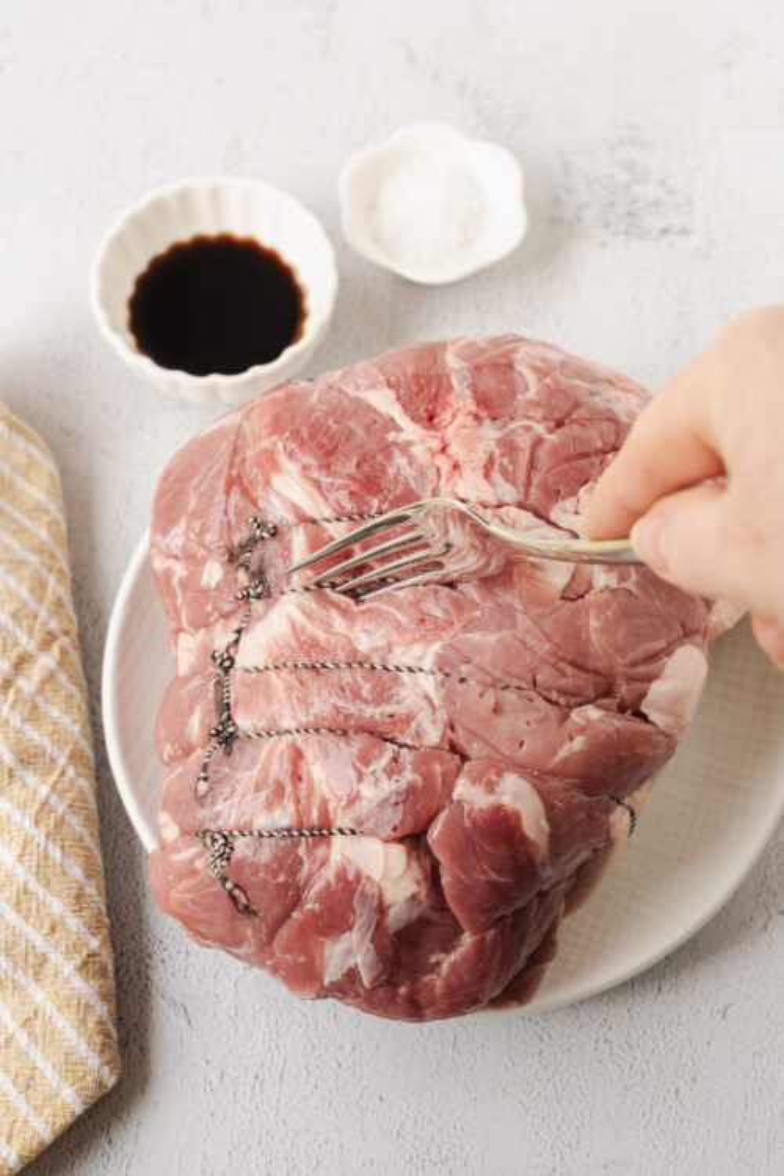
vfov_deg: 39.6
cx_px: 392
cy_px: 588
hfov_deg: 27.0
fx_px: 1633
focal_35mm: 50
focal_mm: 50
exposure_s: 1/25
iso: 200
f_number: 7.1
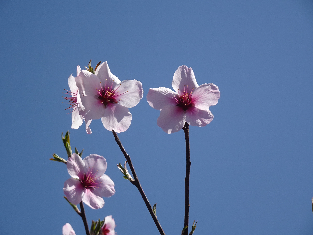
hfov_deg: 11.8
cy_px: 118
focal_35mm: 168
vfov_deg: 8.8
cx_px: 156
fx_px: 1519
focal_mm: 26.91
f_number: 5.6
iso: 80
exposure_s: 1/500
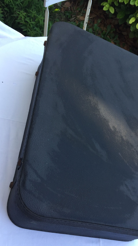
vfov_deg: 56.6
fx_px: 228
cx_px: 88
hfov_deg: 33.5
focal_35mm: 35
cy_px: 133
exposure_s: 1/100
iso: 32
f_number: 2.2
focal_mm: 4.15
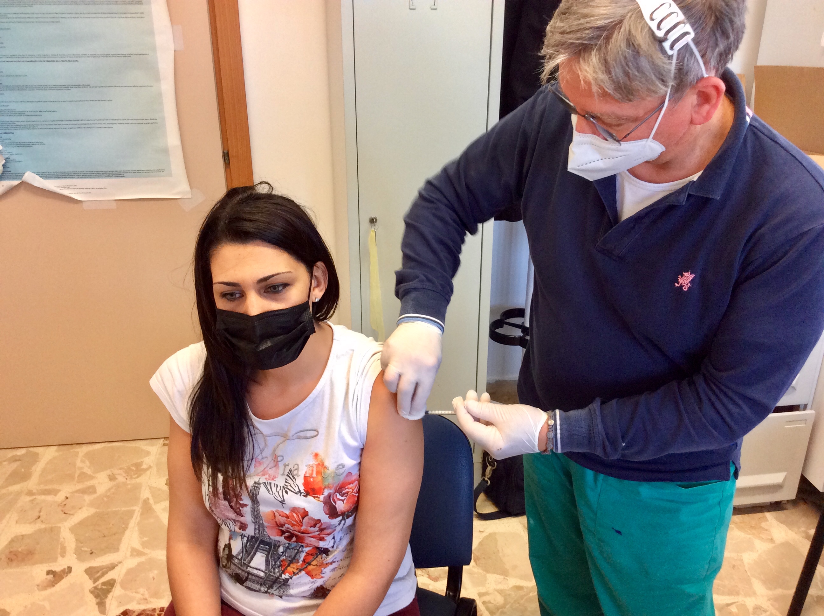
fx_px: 761
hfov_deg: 56.9
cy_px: 308
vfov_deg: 44.1
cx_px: 412
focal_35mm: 32
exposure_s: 1/25
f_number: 2.4
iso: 80
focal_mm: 3.3
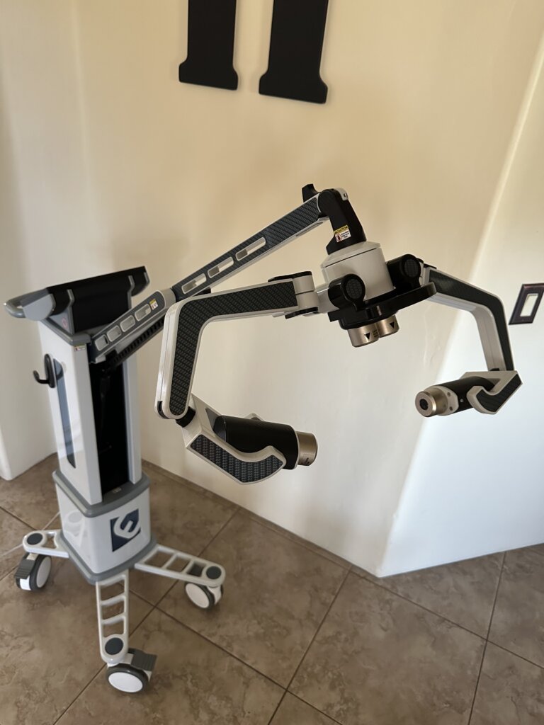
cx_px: 272
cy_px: 362
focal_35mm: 24
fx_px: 503
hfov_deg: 56.8
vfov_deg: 71.6
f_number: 1.78
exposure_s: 1/60
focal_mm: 6.86
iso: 800
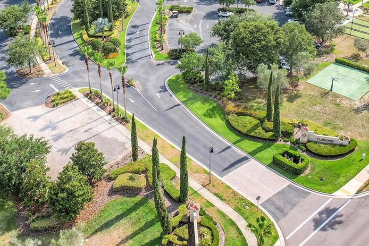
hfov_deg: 43.6
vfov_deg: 29.1
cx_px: 176
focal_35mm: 45
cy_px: 44
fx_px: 461
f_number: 2.8
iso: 140
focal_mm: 8.38
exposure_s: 1/320
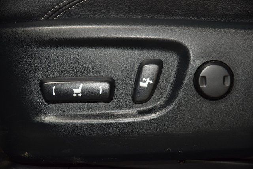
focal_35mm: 105
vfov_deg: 13.0
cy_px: 84
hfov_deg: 19.5
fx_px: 738
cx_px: 126
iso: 1800
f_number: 4.5
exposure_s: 1/40
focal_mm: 70
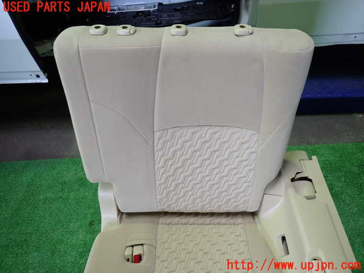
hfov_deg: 69.4
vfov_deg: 54.9
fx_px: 263
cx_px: 182
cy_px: 136
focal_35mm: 25
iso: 200
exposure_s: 1/60
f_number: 2
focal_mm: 4.5
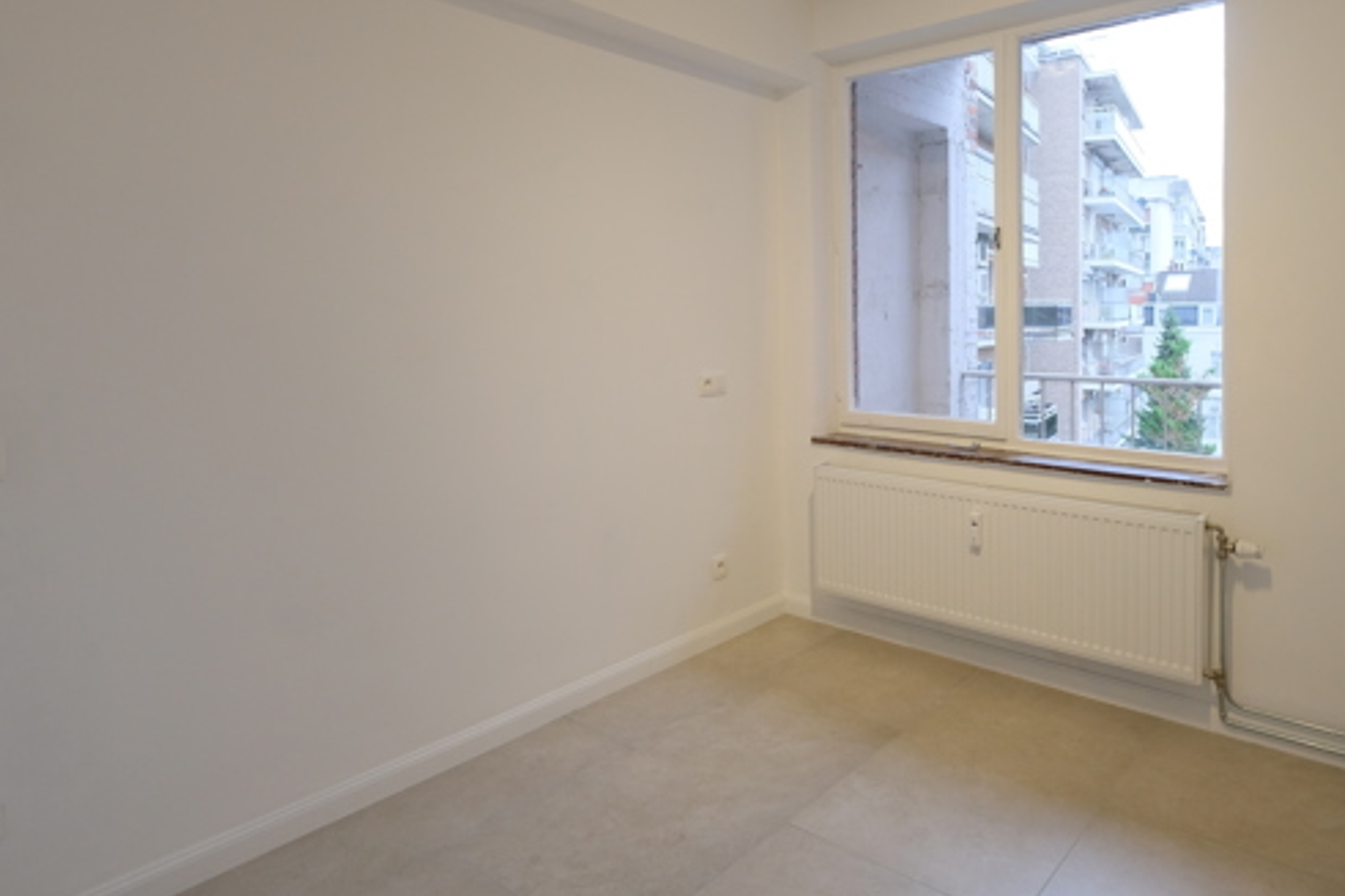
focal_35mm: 22
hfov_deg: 78.3
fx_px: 822
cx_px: 756
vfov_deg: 56.6
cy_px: 340
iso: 800
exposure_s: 1/105
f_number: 4
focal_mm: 10
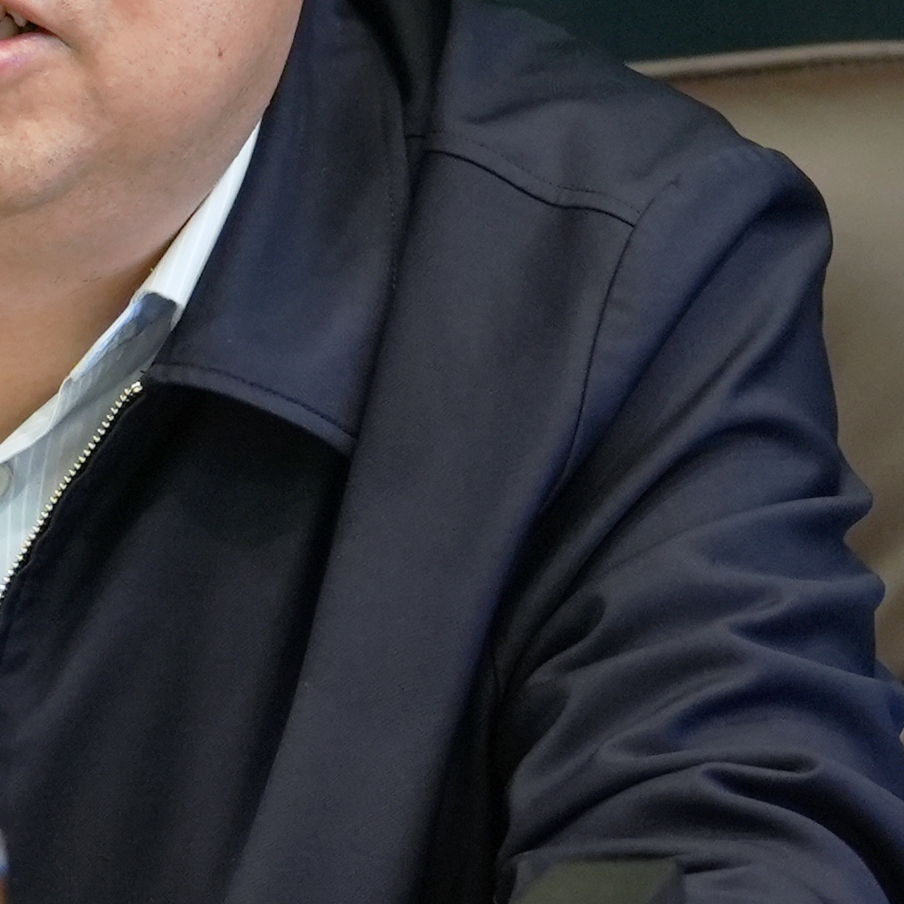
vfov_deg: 5.7
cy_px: 177
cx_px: 64
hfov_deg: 5.7
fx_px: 9041
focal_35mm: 306
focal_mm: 70
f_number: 2.8
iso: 1000
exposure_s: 1/80
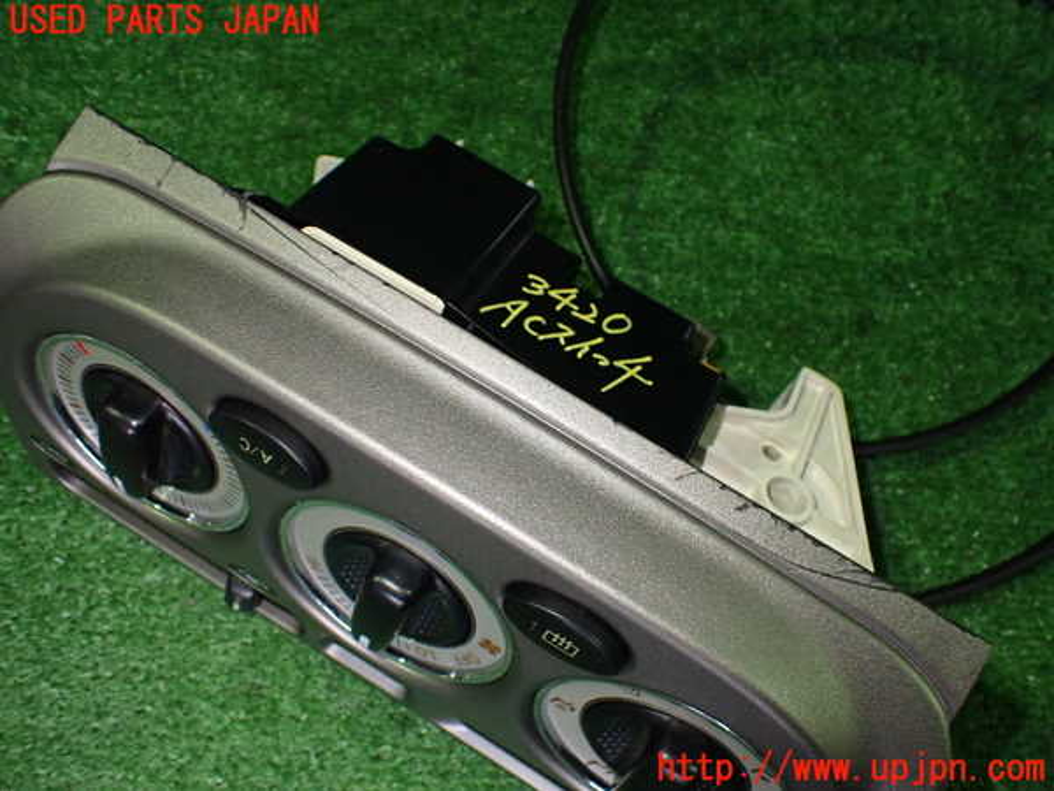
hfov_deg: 60.0
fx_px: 913
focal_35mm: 30
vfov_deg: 46.8
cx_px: 527
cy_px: 396
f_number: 2.3
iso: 800
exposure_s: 1/100
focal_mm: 5.4
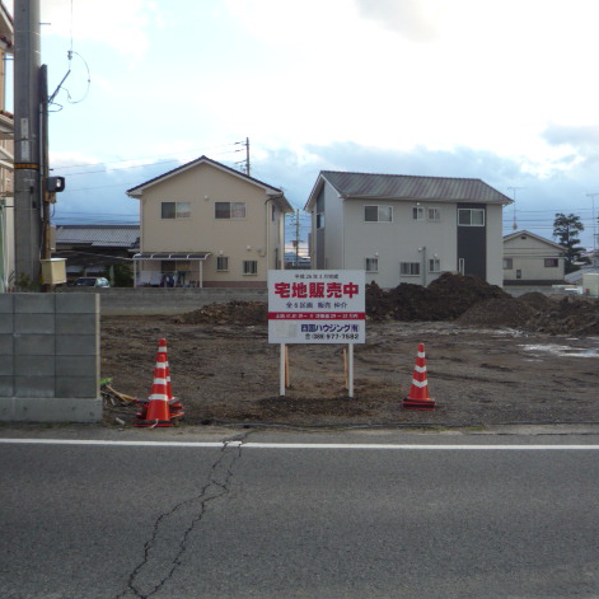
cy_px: 296
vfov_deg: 46.0
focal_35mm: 36
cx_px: 357
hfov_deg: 45.8
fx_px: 705
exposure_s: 1/100
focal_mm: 5.2
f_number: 4
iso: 100
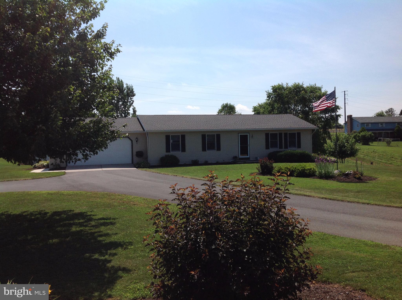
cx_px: 201
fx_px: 406
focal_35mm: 35
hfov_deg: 52.7
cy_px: 150
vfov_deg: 40.6
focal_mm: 4.28
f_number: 2.4
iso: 50
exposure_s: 1/3030
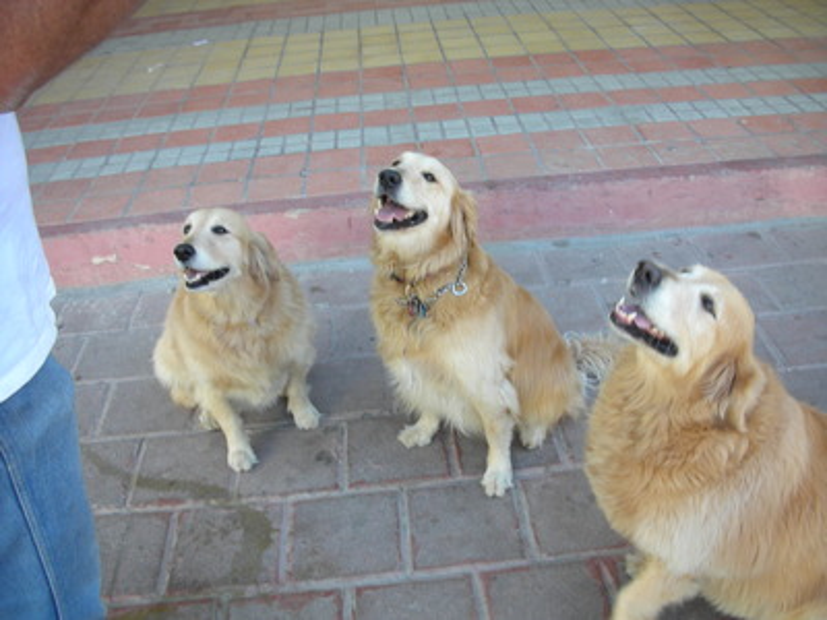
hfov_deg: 52.6
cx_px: 414
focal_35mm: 35
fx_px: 836
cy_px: 310
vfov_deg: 40.7
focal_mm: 5.8
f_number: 3
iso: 50
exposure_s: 1/49.3
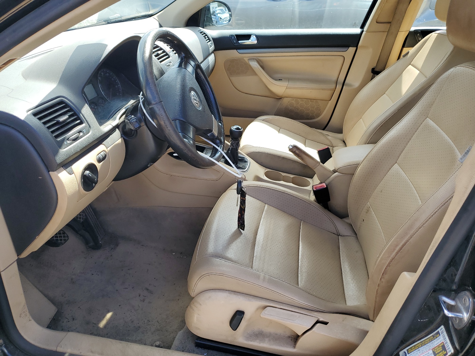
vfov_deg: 53.1
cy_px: 178
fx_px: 357
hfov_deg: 67.3
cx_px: 238
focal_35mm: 26
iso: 50
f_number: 1.5
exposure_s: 1/476
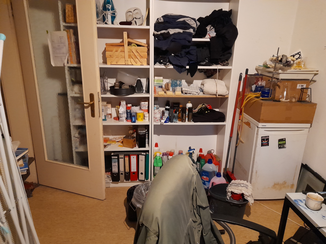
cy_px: 122
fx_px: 235
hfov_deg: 69.4
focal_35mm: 25
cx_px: 163
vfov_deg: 54.9
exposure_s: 1/20
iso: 800
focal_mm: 4.6
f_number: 2
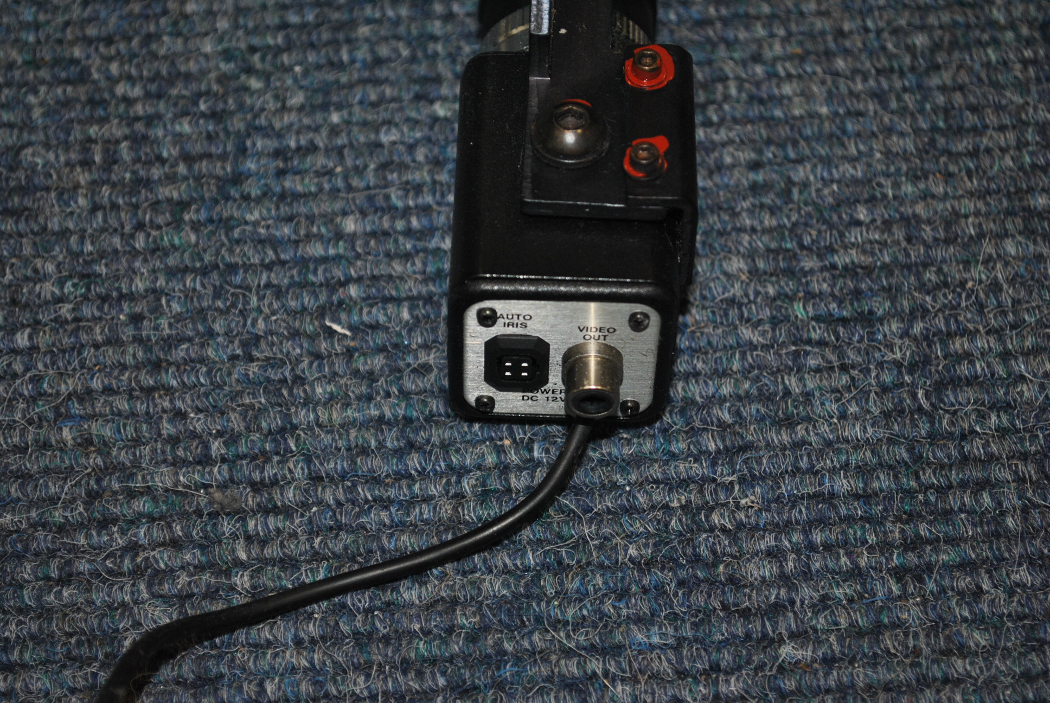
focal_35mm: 82
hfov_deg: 24.6
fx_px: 2409
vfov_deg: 16.6
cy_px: 352
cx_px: 525
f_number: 5.6
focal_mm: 55
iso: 200
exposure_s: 1/60
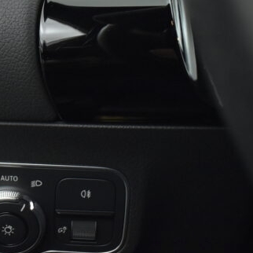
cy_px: 47
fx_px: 604
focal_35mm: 73
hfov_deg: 22.3
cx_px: -28
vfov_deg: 23.3
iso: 1600
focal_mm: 18
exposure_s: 1/100
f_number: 3.5
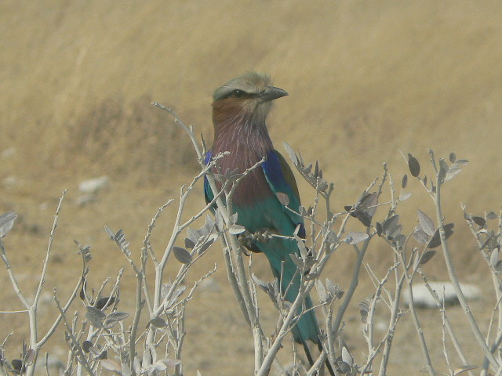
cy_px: 188
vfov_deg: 2.5
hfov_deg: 3.3
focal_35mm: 594
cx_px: 251
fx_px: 8614
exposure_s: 1/400
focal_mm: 72
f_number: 8
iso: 80
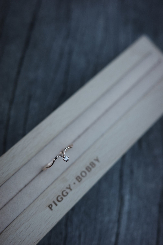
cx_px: 82
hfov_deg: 33.4
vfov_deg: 48.5
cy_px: 122
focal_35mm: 40
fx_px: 272
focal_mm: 26
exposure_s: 1/80
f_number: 2.8
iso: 100
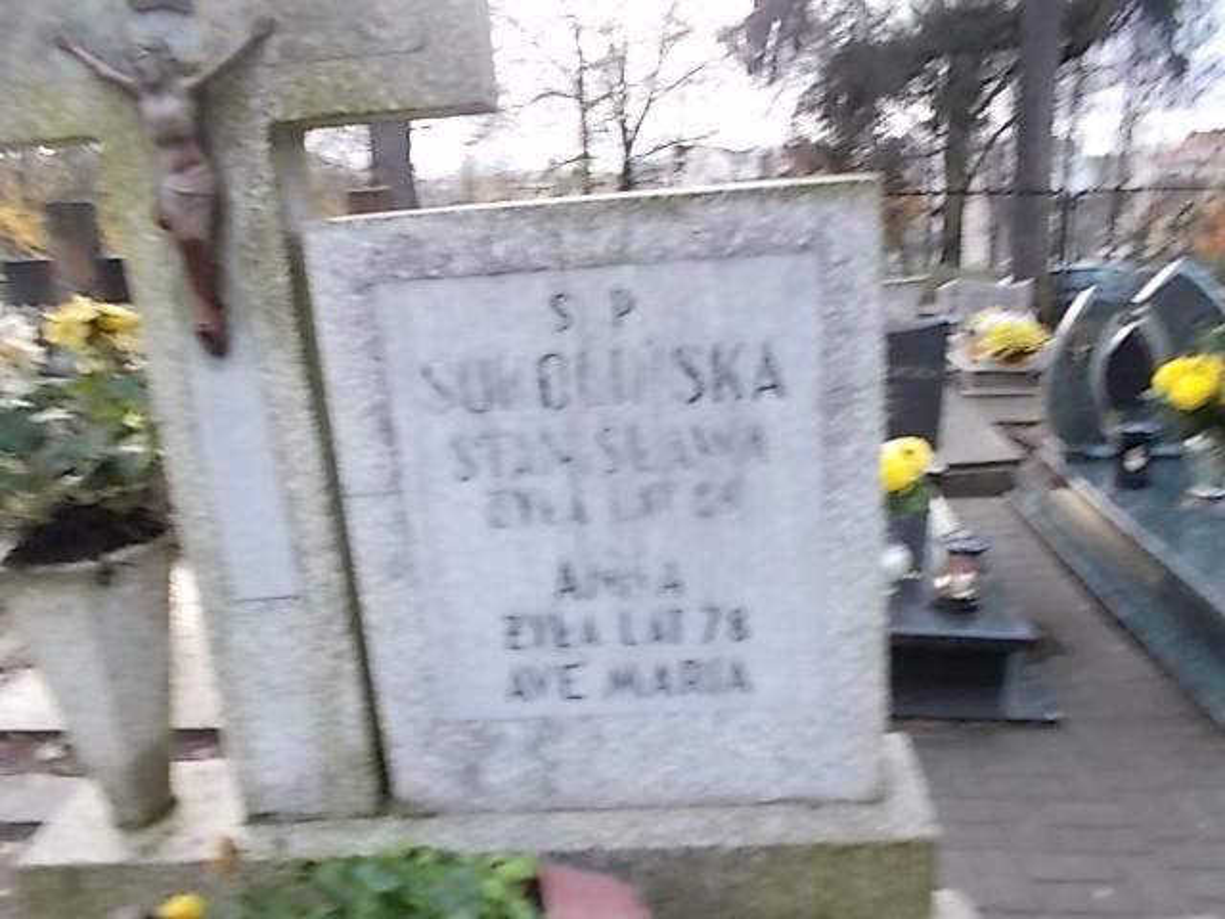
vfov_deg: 46.8
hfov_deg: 60.0
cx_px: 612
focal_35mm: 30
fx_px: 1062
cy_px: 460
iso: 180
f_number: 3.4
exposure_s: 1/25
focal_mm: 5.3
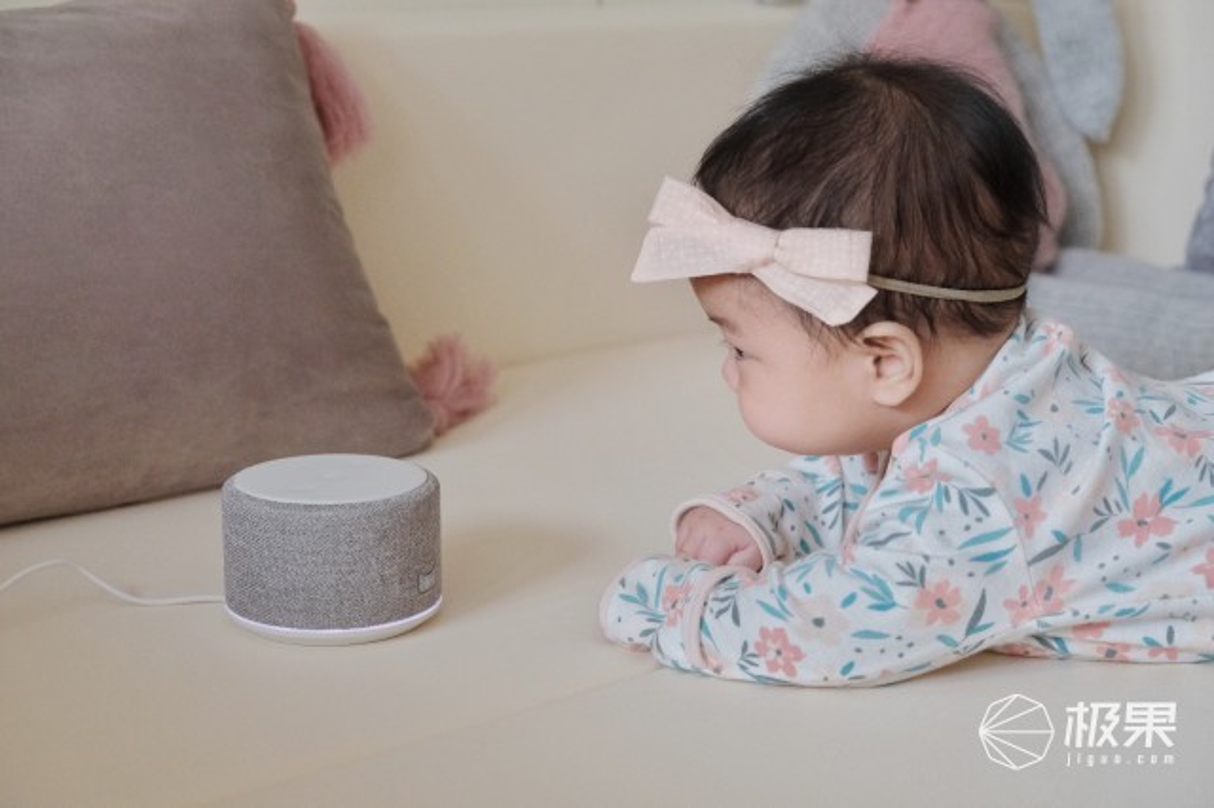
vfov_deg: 24.2
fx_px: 1887
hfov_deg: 35.7
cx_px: 607
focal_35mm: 56
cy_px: 404
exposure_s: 1/480
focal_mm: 37.4
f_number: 4
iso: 2500
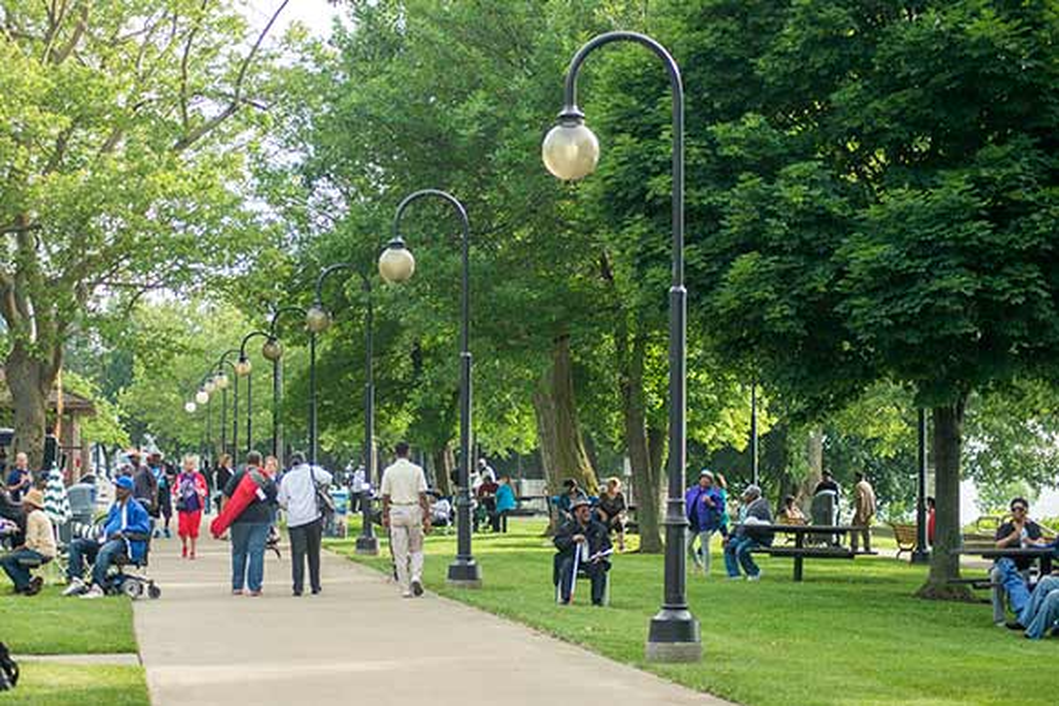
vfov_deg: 19.5
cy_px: 353
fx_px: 2060
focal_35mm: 70
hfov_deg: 28.8
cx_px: 530
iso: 400
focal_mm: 70
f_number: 4
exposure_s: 1/1500
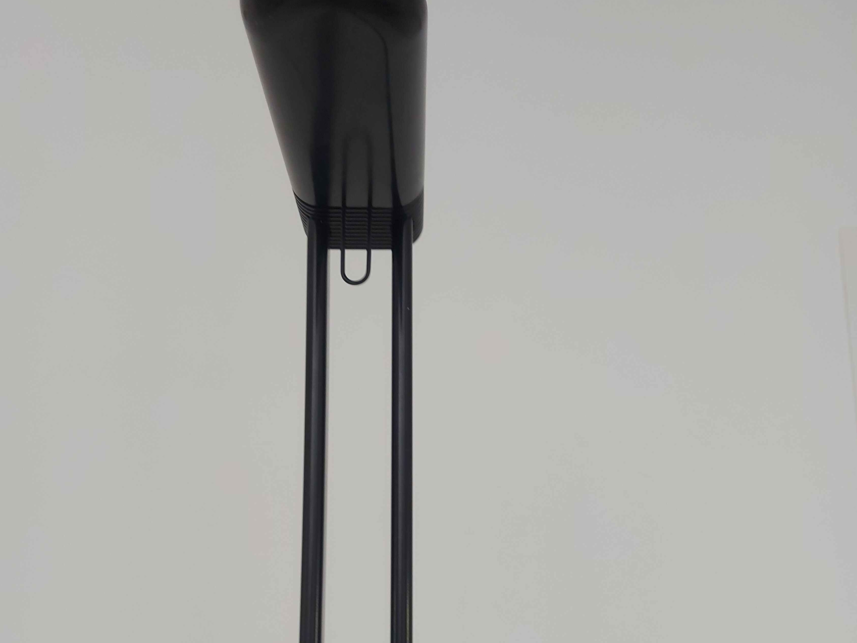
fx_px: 817
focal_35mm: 33
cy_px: 464
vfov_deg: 41.9
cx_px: 425
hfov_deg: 55.4
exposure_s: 1/50
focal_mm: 5.23
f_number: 1.8
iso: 100
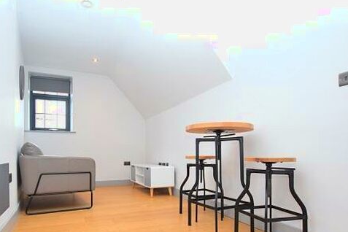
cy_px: 155
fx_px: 213
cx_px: 152
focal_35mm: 22
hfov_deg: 78.2
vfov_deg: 56.0
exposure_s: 1/80
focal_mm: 10
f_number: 4.5
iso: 800
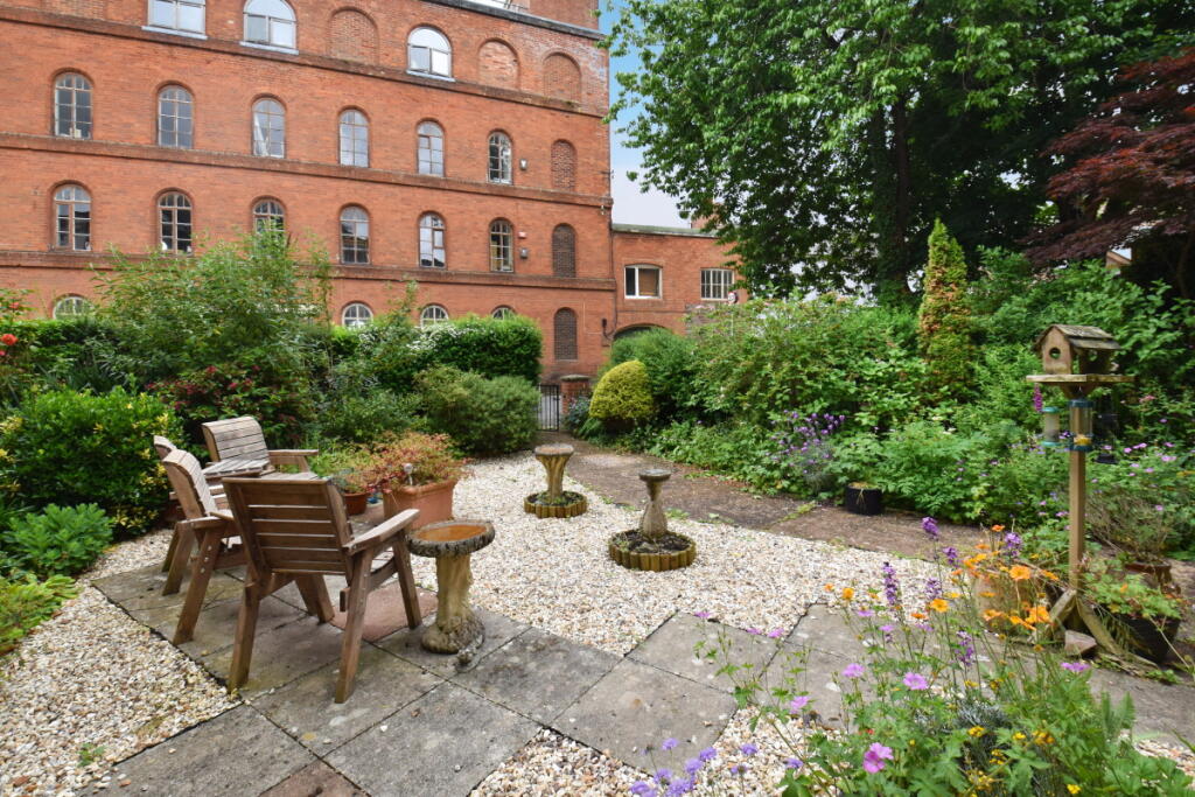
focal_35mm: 15
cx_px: 598
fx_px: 498
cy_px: 398
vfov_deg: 77.3
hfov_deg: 100.4
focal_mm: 10
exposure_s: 1/250
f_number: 5.6
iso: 360
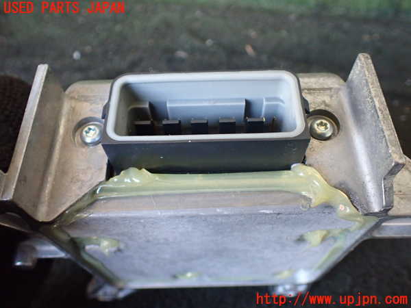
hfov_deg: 60.0
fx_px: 356
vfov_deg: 46.8
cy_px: 154
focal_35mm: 30
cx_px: 206
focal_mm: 5.4
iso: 800
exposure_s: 1/125
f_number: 2.3
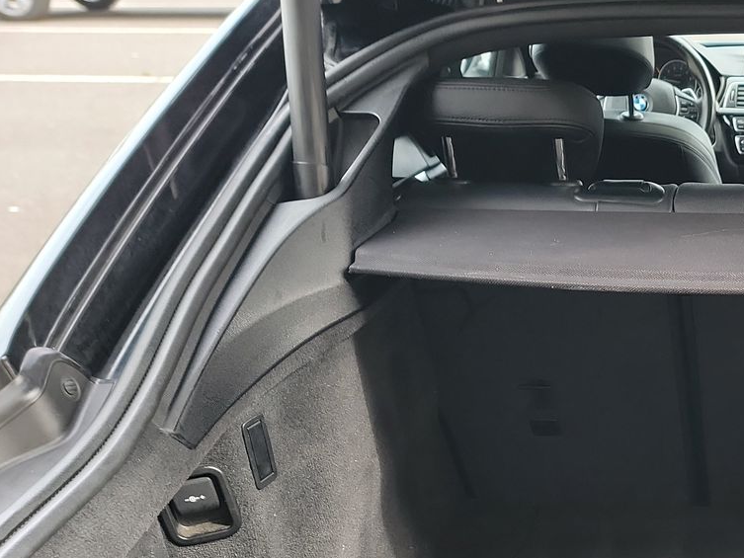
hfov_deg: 33.7
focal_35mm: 51
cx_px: 772
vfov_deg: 26.6
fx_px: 1096
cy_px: 589
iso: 127
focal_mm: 6.7
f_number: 1.8
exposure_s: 1/59
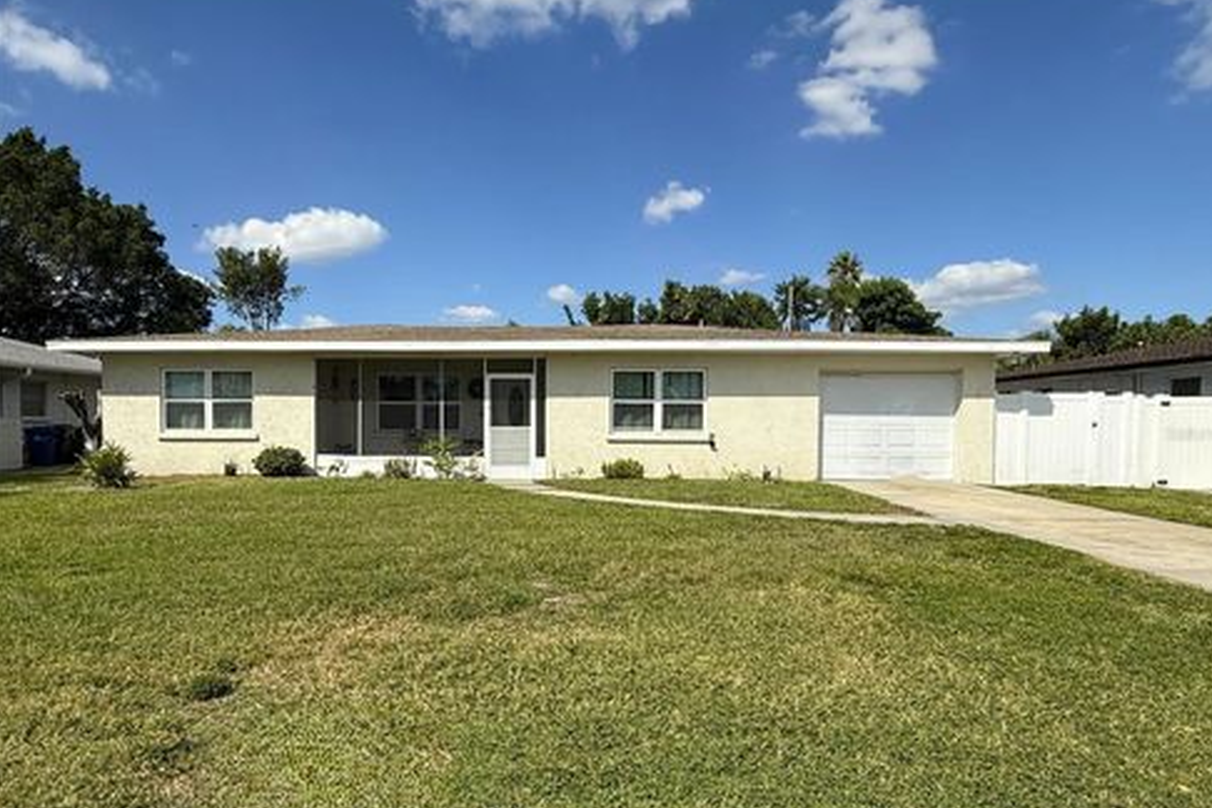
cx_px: 616
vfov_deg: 77.2
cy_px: 434
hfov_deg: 100.4
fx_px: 505
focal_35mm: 15
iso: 50
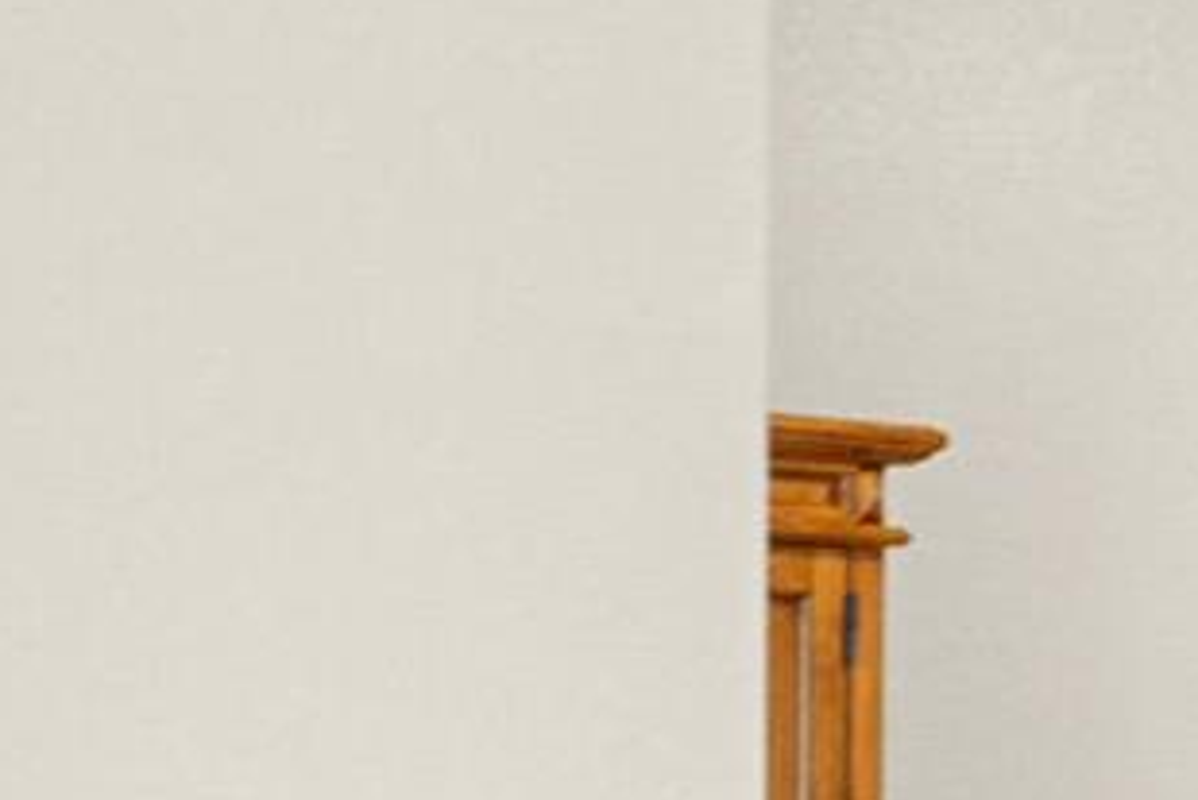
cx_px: 3072
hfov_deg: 9.1
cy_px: 450
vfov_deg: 6.9
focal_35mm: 198
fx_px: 6592
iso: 100
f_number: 8
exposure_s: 1/1.67
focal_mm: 20
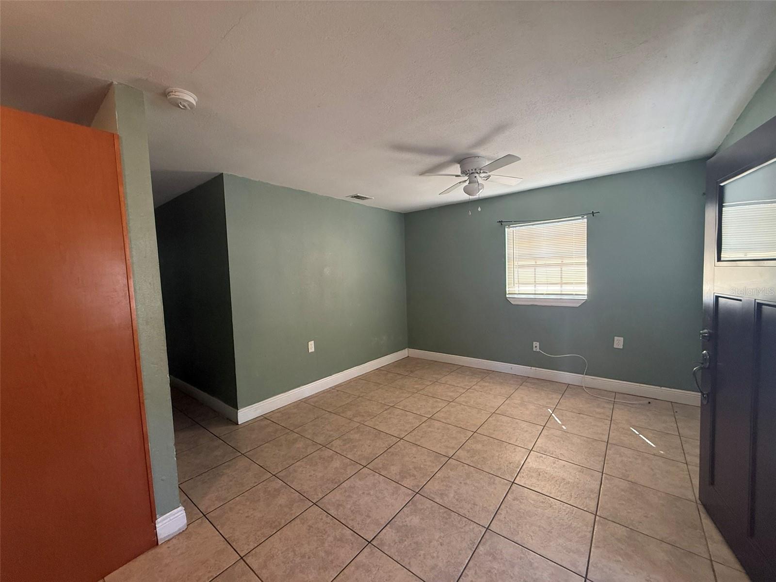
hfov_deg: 102.1
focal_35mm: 14
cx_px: 388
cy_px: 291
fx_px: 314
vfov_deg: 85.7
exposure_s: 1/120
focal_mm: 2.22
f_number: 2.2
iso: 250
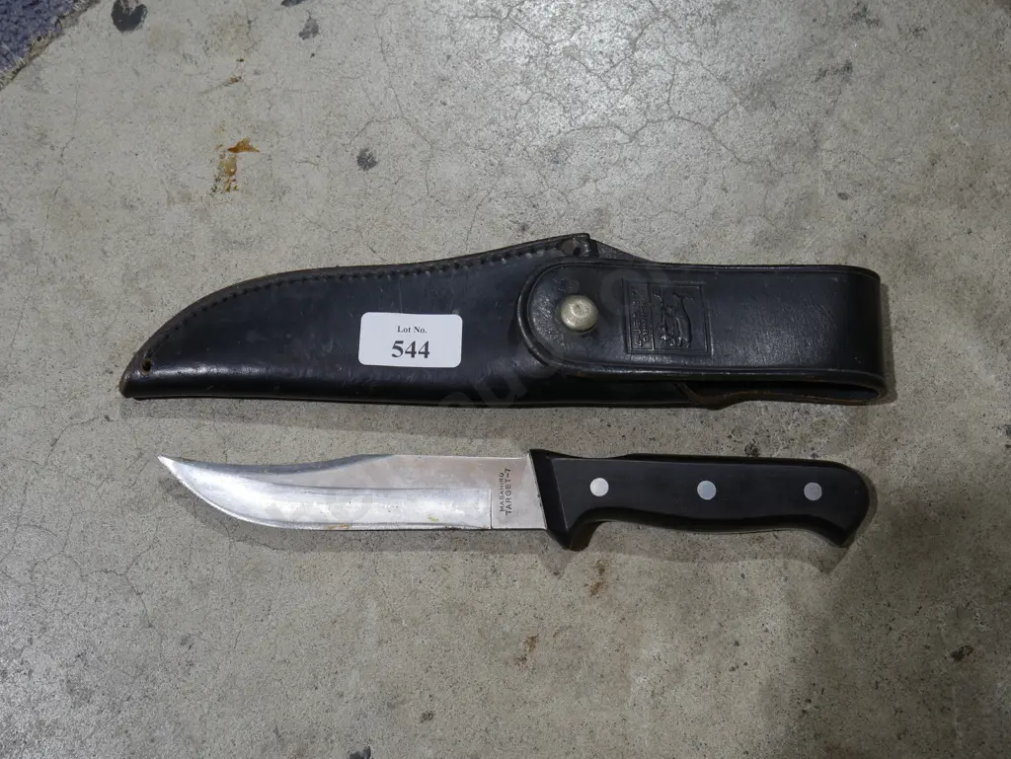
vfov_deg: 34.4
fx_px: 1227
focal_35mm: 42
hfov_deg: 44.8
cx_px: 506
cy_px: 380
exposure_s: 1/60
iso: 250
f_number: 4.6
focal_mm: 21
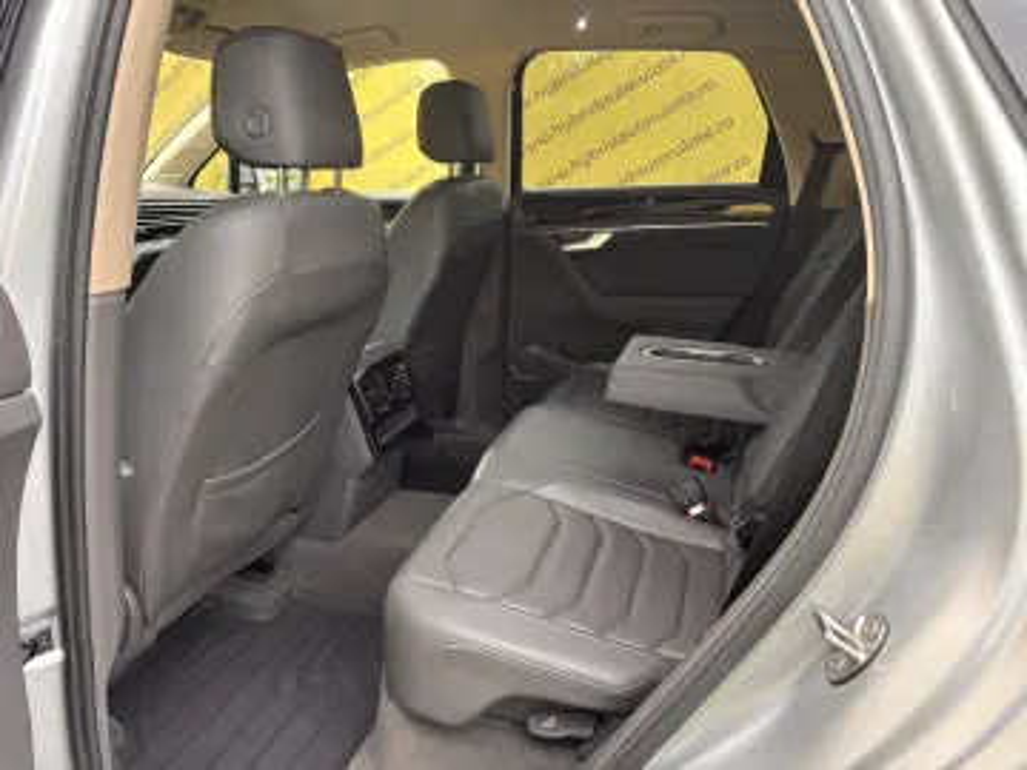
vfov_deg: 53.1
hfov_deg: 67.3
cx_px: 514
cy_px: 385
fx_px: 771
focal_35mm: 26
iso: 64
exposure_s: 1/121
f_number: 1.6
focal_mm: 5.96
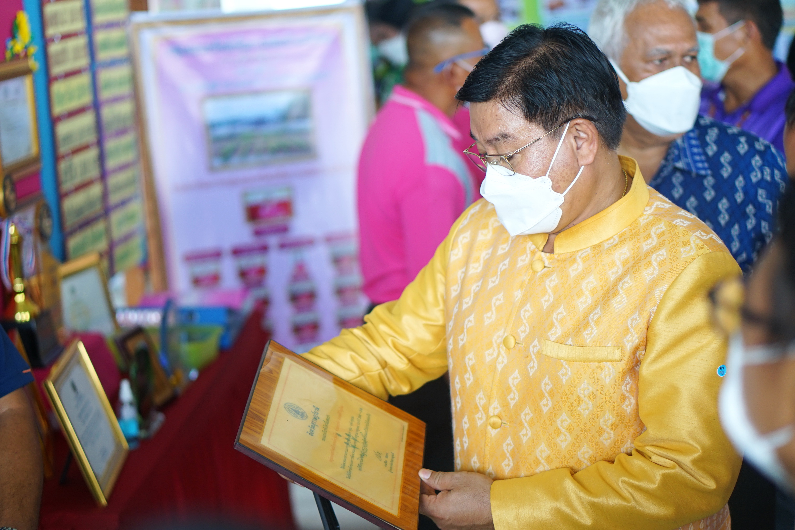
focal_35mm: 75
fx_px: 1656
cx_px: 398
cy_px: 265
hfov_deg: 27.0
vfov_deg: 18.2
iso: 320
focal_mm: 50
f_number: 1.8
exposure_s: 1/200
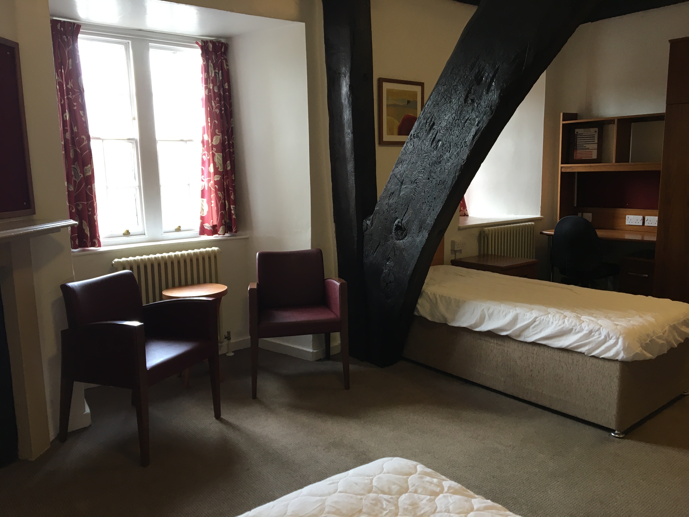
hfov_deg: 61.7
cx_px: 344
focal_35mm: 29
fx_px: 577
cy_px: 258
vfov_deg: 48.2
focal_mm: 4.15
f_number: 2.2
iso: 100
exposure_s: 1/33
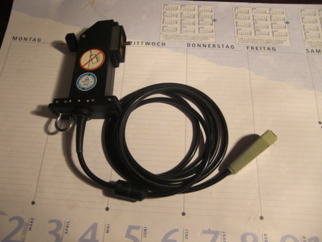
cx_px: 161
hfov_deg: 63.4
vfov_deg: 49.7
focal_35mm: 28
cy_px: 121
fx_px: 260
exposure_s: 1/100
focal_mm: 4.9
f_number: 2.6
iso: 200
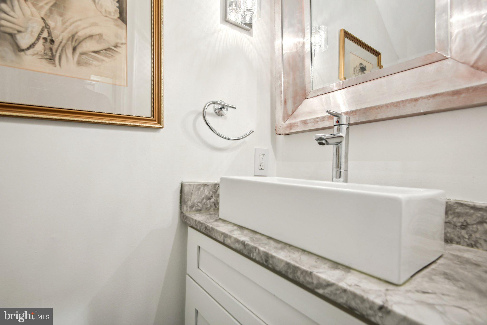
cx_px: 244
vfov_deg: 73.8
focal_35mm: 16
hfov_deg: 96.7
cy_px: 162
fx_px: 217
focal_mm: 16
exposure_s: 1/10
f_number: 8
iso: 400
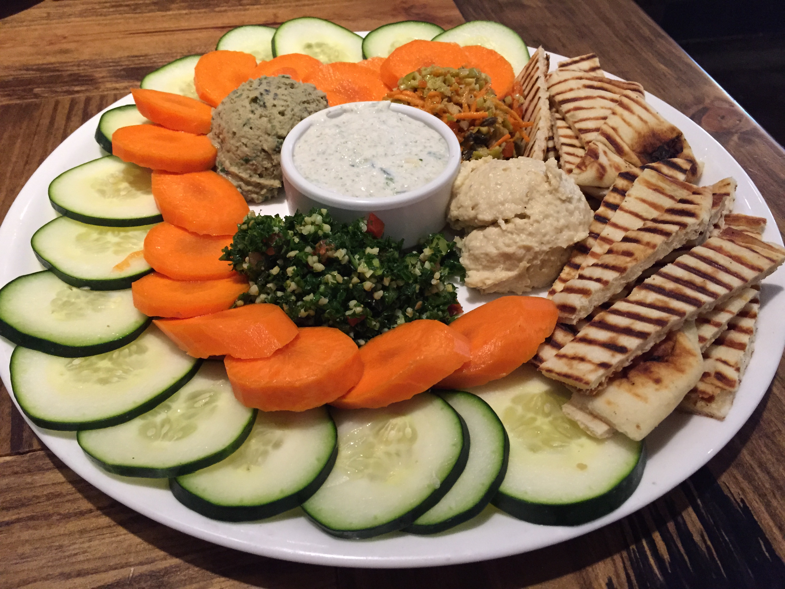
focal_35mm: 29
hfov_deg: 61.7
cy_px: 294
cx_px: 392
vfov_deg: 48.2
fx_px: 658
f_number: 2.2
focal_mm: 4.15
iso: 250
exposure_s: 1/20
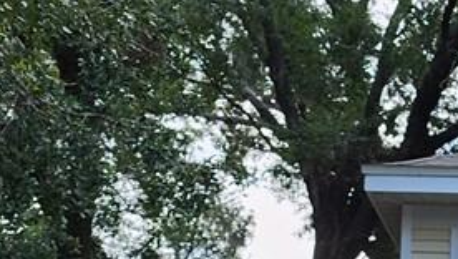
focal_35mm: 145
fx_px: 1763
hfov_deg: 13.3
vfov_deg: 8.0
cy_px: 516
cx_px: 821
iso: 12
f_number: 1.8
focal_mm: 6.4
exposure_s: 1/338
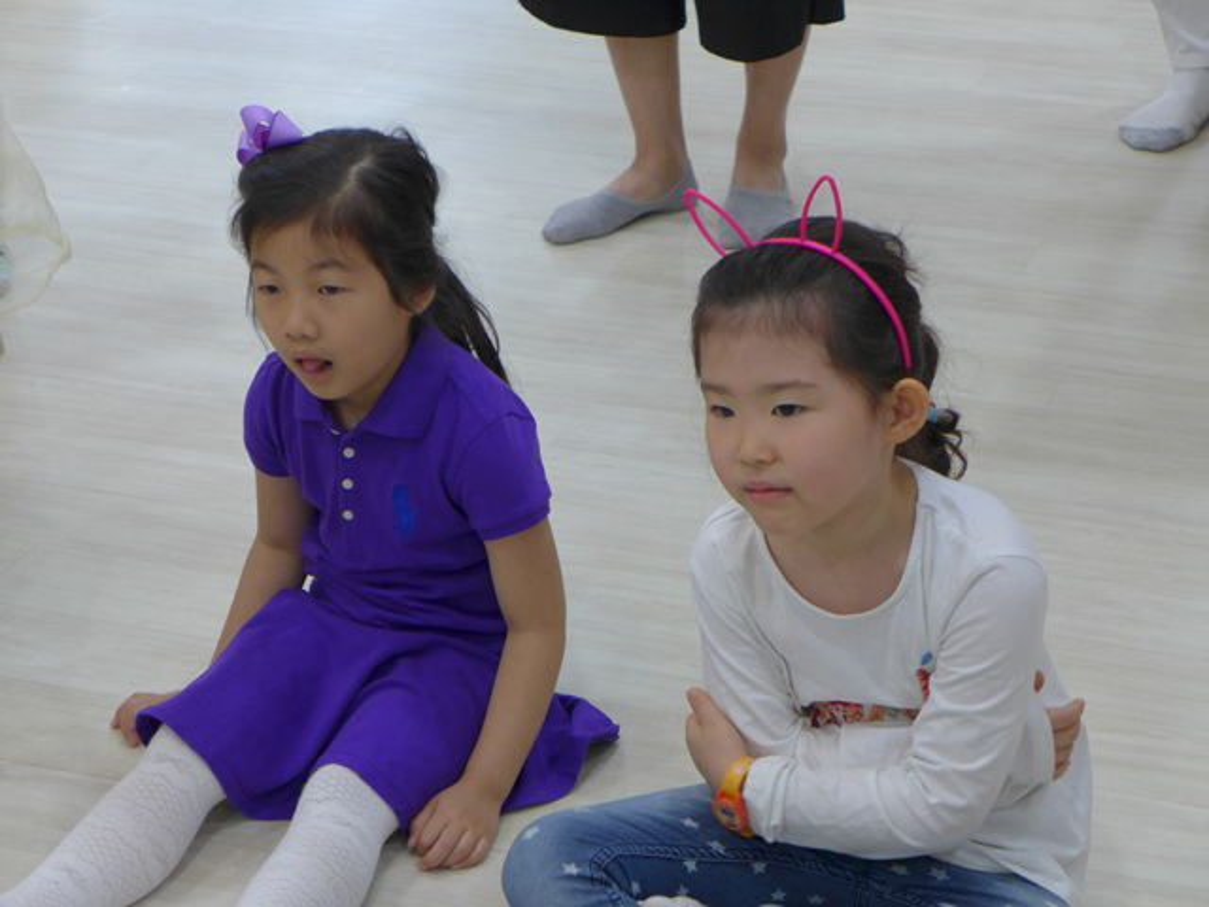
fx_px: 3143
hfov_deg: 21.8
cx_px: 604
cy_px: 454
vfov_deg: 16.4
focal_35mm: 90
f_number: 2.3
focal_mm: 17.7
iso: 250
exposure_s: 1/125
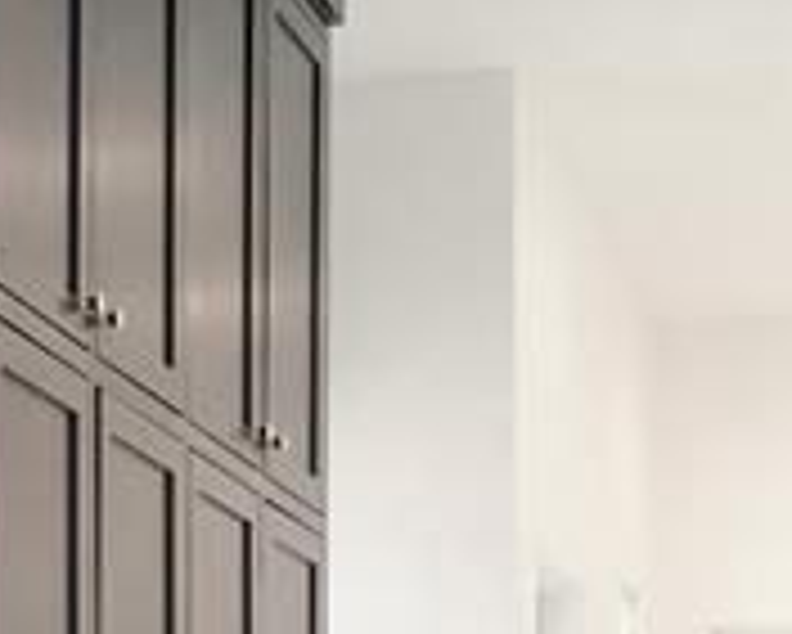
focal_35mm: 131
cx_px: 9
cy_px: 1093
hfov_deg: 14.5
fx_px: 3072
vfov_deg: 11.1
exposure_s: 1/100
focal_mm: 16
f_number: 9
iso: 2500
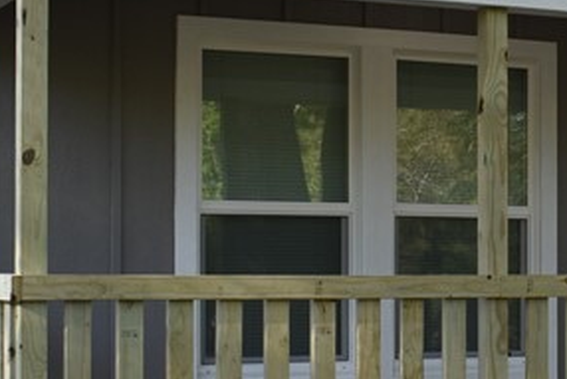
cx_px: 692
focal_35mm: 113
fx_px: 1777
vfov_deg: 12.1
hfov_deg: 17.3
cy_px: 279
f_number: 5.6
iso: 200
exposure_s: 1/250
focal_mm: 21
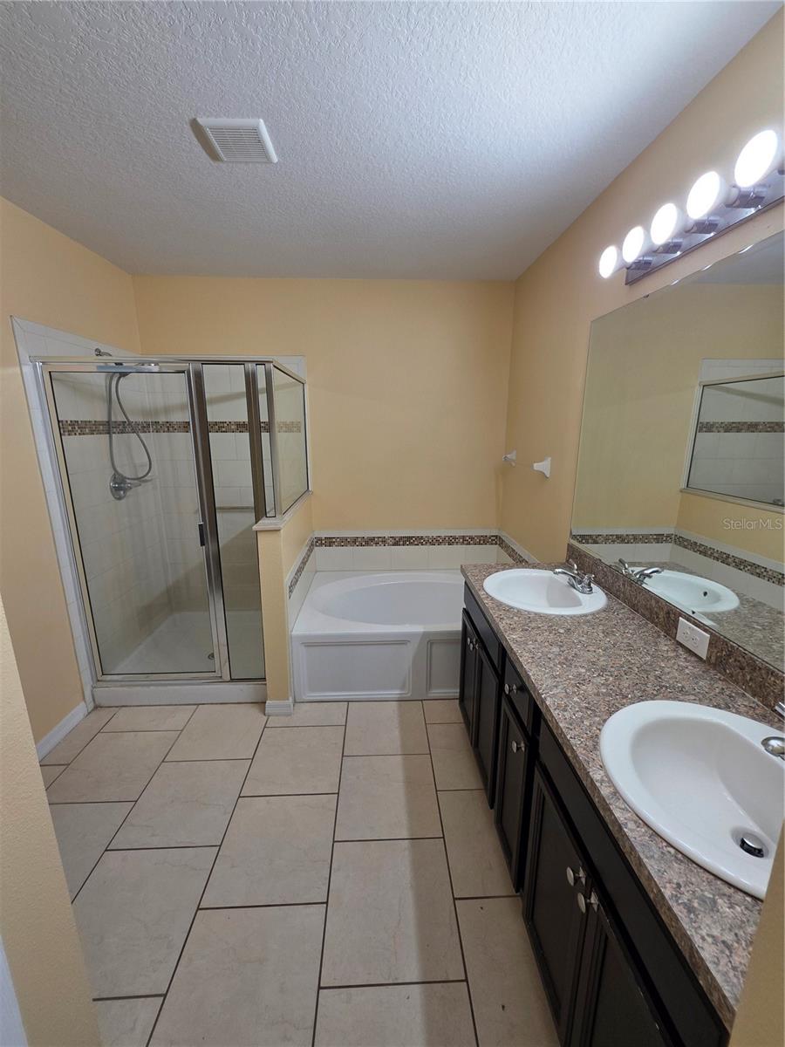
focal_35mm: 13
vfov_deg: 106.2
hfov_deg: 89.9
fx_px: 393
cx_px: 392
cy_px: 524
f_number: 1.9
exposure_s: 1/120
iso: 80
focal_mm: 2.2
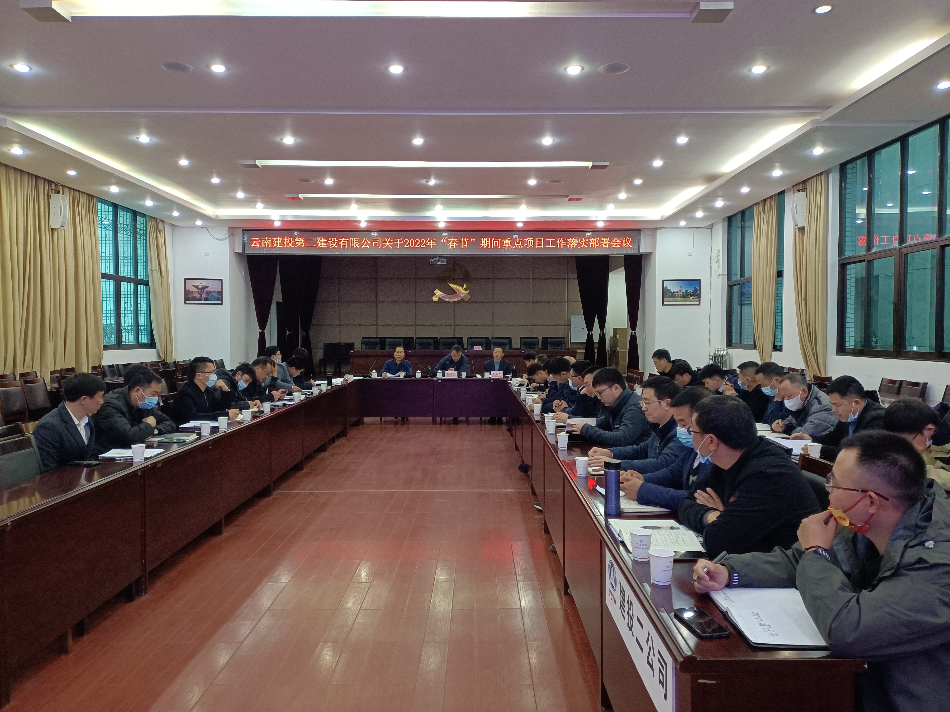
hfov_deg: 69.4
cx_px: 475
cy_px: 356
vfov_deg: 54.9
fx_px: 686
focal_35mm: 25
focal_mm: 4.71
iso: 418
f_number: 1.79
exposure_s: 1/100
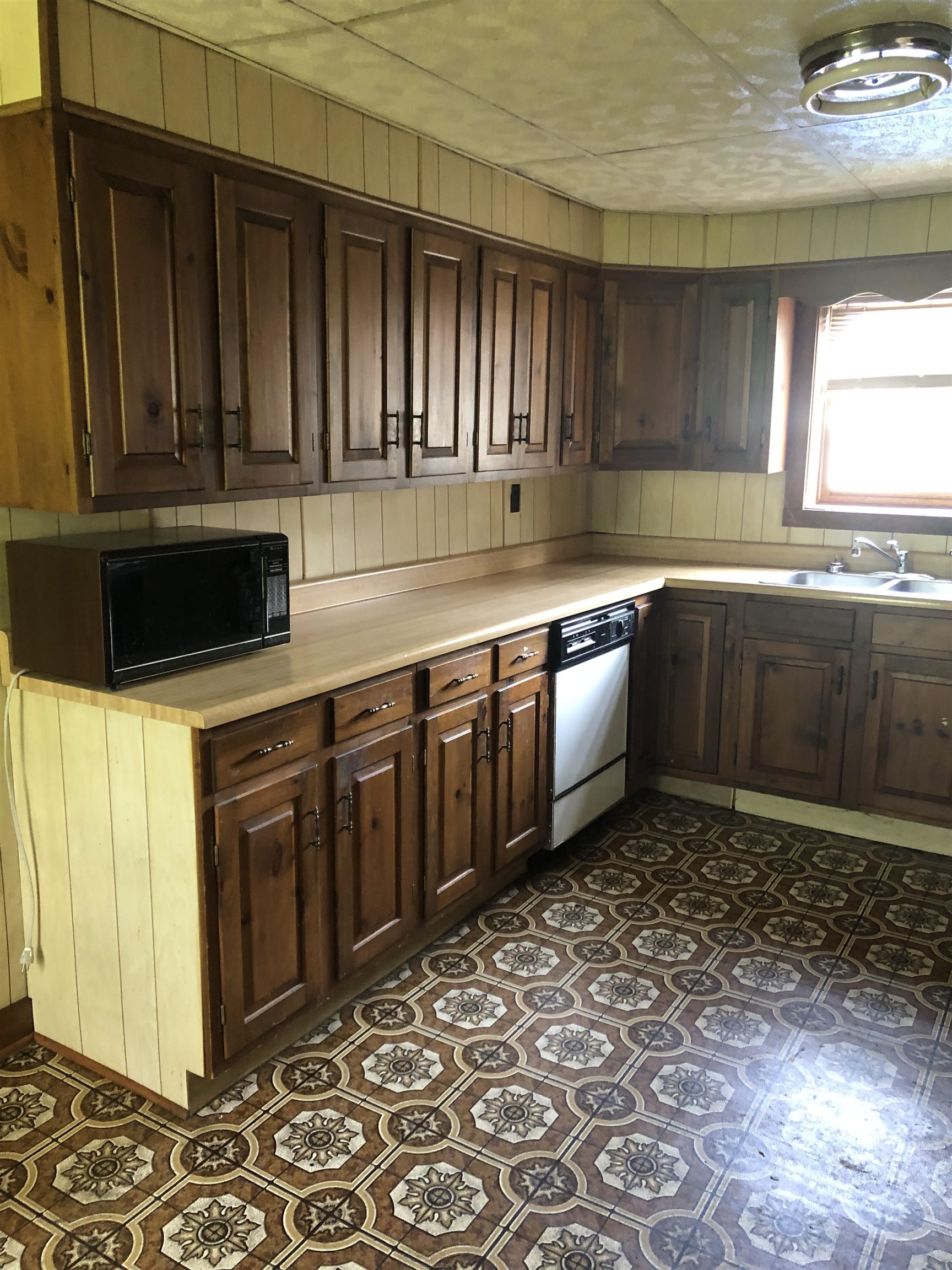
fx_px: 1027
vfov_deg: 63.4
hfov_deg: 49.7
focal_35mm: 28
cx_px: 476
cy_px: 635
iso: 100
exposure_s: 1/13
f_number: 1.8
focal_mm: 4
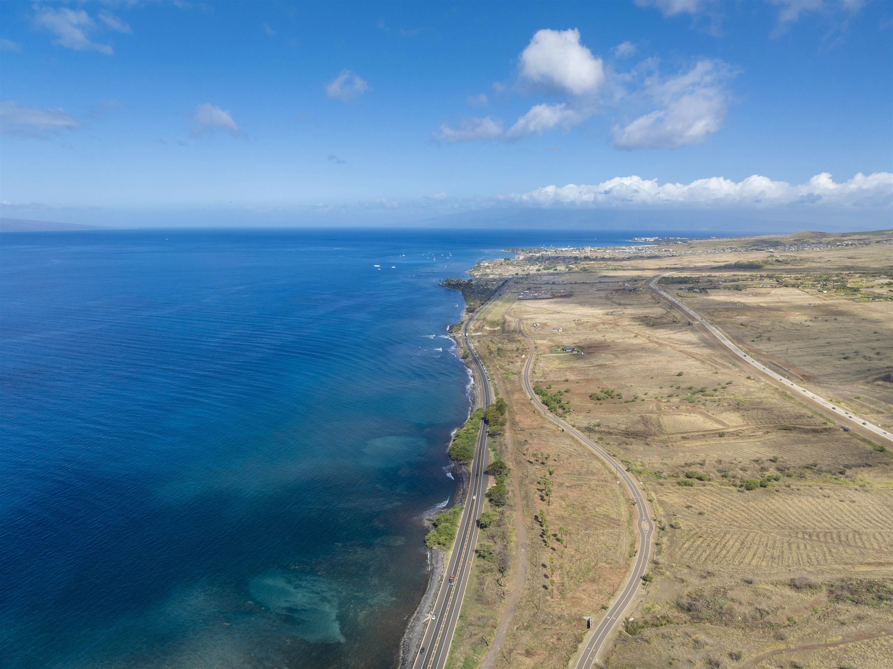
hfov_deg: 71.6
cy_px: 334
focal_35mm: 24
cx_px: 446
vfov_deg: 56.8
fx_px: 619
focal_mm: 12.29
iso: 100
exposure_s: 1/400
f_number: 2.8
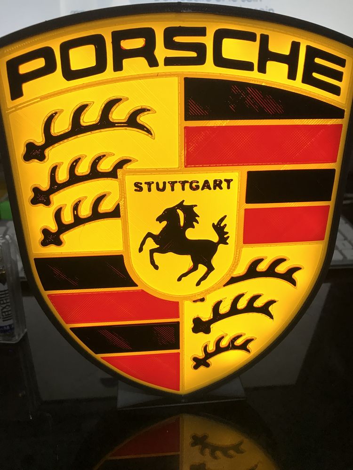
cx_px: 176
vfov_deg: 63.4
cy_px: 235
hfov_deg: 49.7
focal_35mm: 28
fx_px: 381
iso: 25
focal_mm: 3.99
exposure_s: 1/33
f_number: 1.8
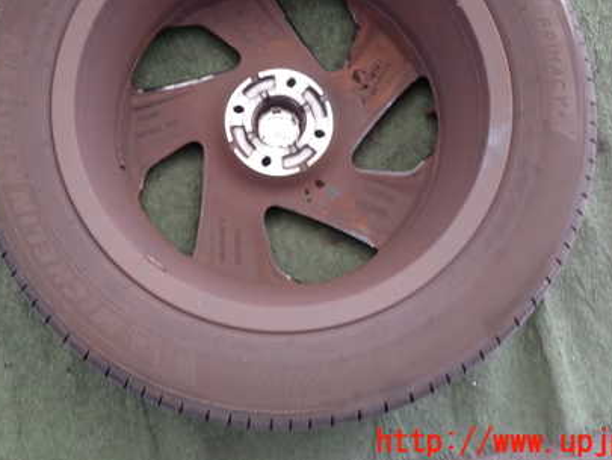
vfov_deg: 37.8
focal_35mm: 37
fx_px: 654
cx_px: 264
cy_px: 121
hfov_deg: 50.0
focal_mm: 4.5
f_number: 2
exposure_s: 1/30
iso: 320
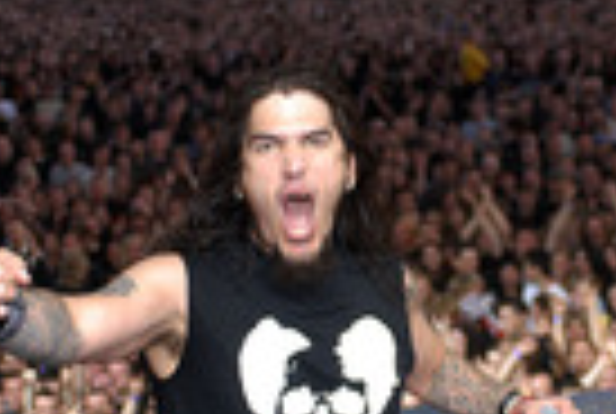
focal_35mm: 123
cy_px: 328
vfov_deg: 11.2
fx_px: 2109
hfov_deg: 16.5
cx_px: 468
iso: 200
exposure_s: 1/250
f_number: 2.8
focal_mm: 28
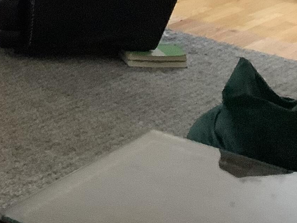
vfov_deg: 12.4
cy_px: -164
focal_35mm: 110
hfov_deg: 15.6
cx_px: -220
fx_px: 944
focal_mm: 3.3
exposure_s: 1/50
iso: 400
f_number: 2.4
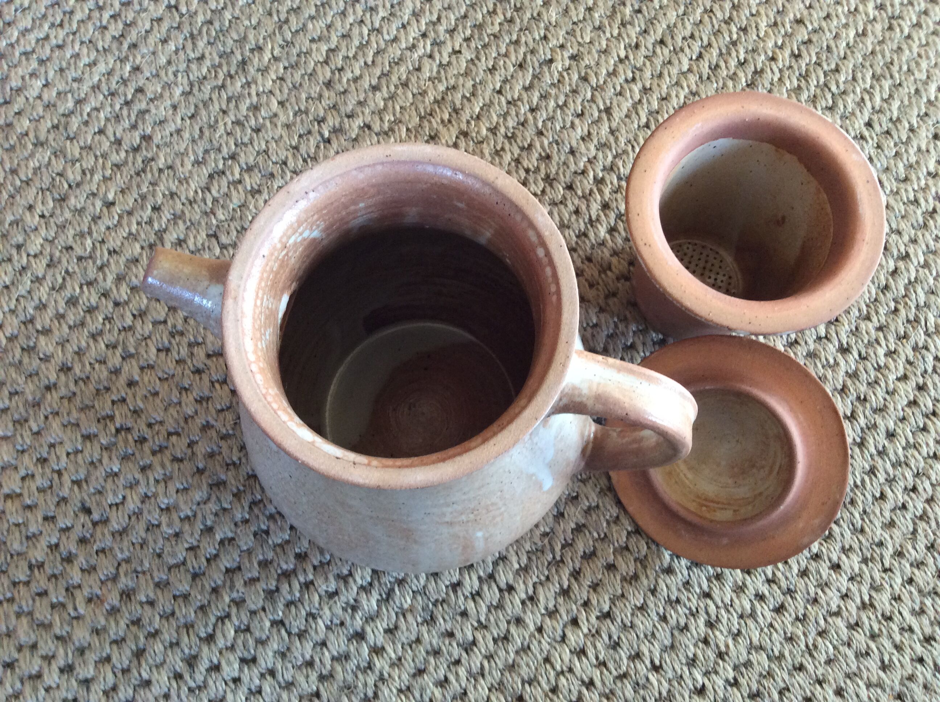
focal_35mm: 32
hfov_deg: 56.9
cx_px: 470
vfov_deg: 44.1
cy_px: 351
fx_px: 868
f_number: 2.4
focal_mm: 3.3
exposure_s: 1/25
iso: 125
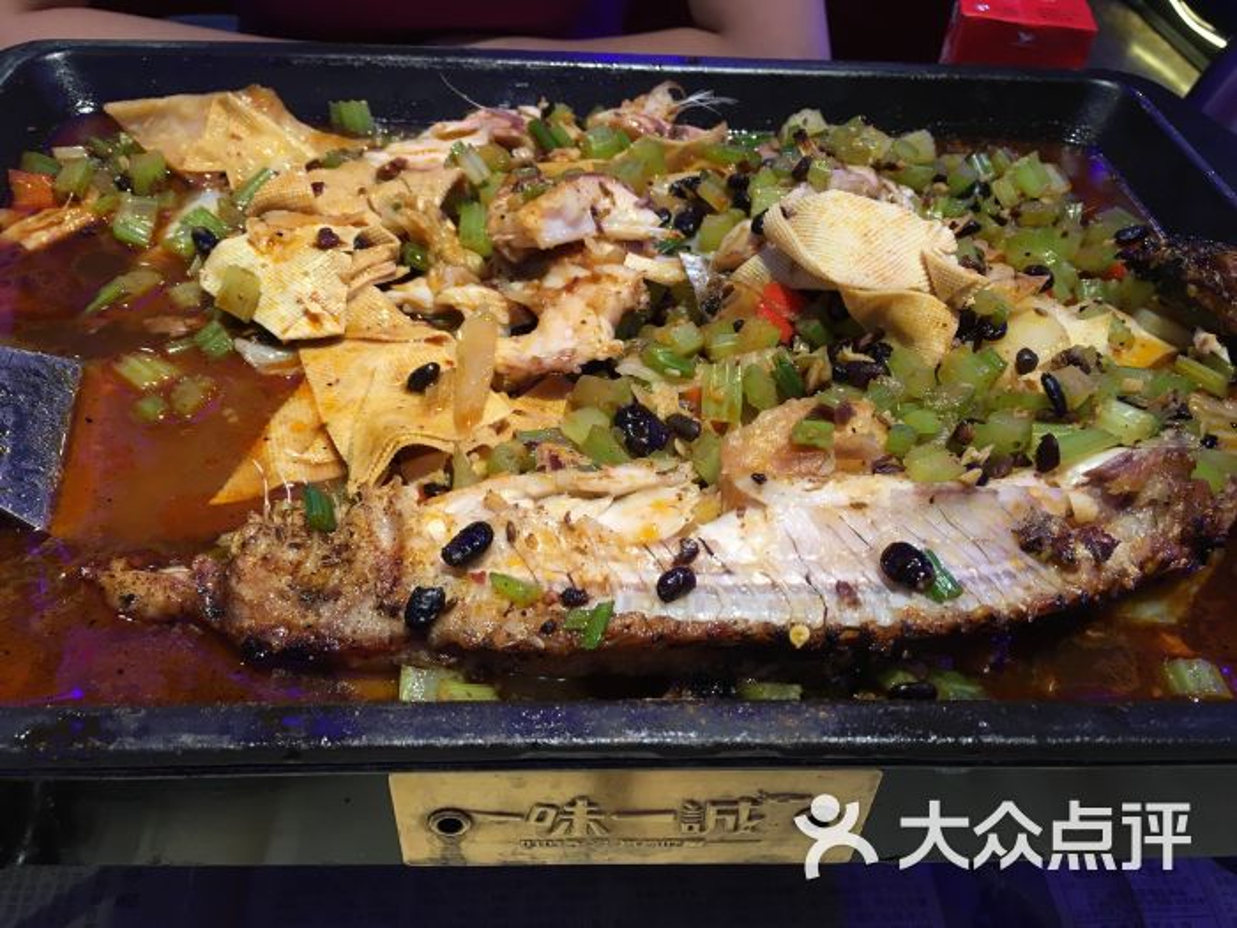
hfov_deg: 61.7
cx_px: 618
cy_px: 464
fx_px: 1036
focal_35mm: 29
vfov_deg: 48.2
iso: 80
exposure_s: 1/33
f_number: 2.2
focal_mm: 4.15
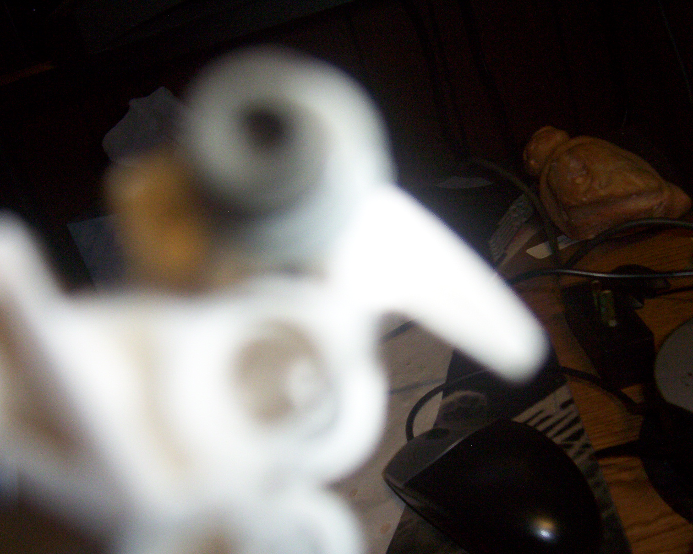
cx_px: 355
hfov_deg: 47.9
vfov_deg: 39.1
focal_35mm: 38
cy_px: 281
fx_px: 779
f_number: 2.76
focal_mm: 5.54
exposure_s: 1/30
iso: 140
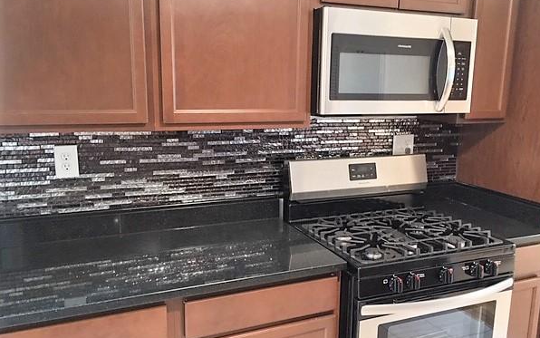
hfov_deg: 58.1
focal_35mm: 33
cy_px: 175
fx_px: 486
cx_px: 289
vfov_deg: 38.4
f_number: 2.2
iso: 250
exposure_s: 1/15
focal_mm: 4.15
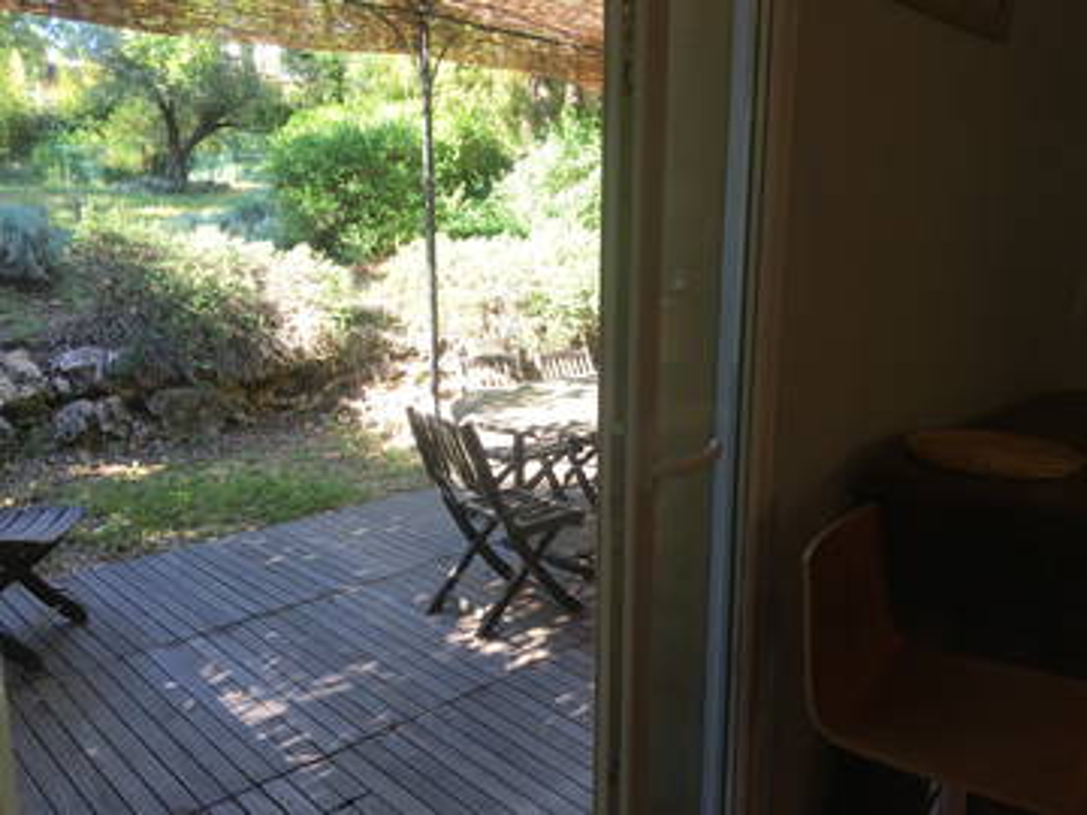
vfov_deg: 48.2
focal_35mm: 29
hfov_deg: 61.7
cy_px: 408
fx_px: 911
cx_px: 544
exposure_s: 1/100
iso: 32
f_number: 2.2
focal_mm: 4.15
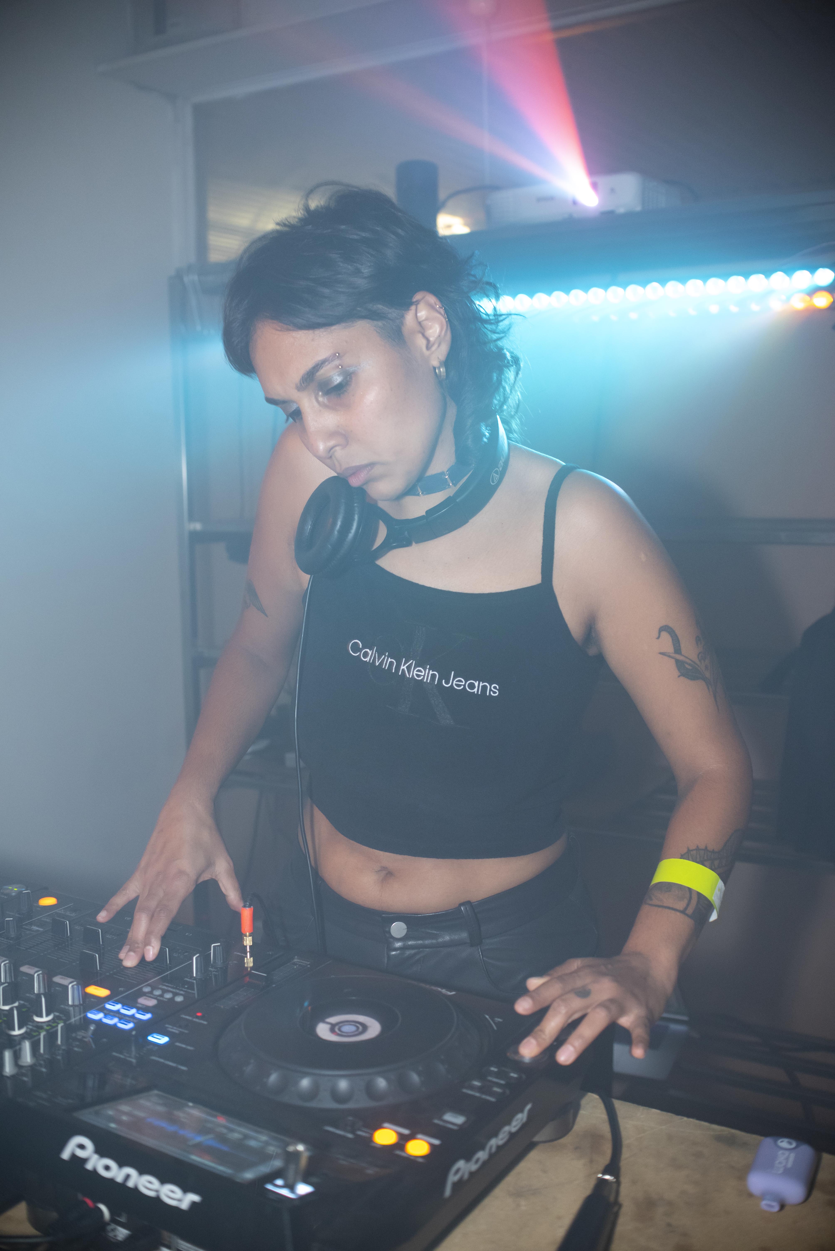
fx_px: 1216
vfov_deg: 54.4
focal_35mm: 35
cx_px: 418
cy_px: 626
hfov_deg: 37.9
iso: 2000
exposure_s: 1/30
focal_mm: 35
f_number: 4
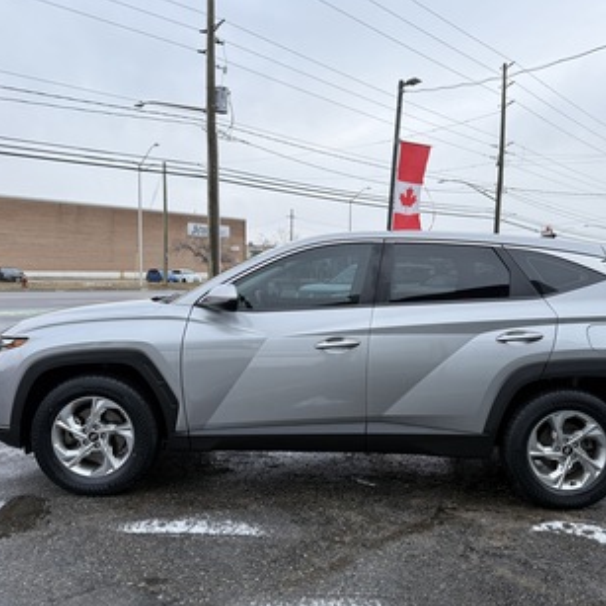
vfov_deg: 55.6
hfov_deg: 55.5
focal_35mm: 29
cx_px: 341
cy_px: 303
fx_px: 574
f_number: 1.78
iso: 100
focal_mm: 6.76
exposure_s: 1/567
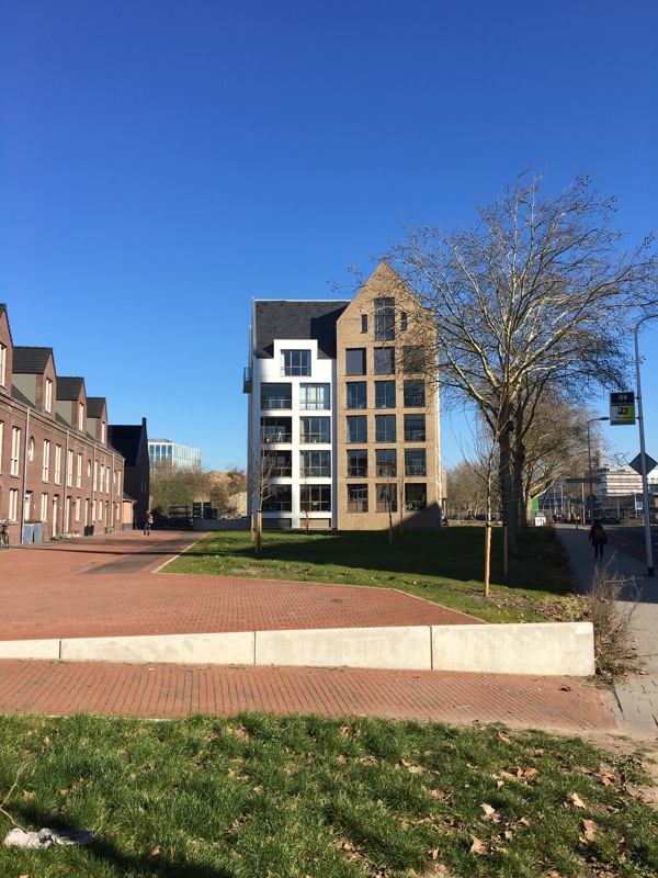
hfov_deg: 48.2
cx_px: 329
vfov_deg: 61.7
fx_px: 735
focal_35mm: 29
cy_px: 439
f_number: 2.2
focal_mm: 4.15
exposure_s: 1/1538
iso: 25
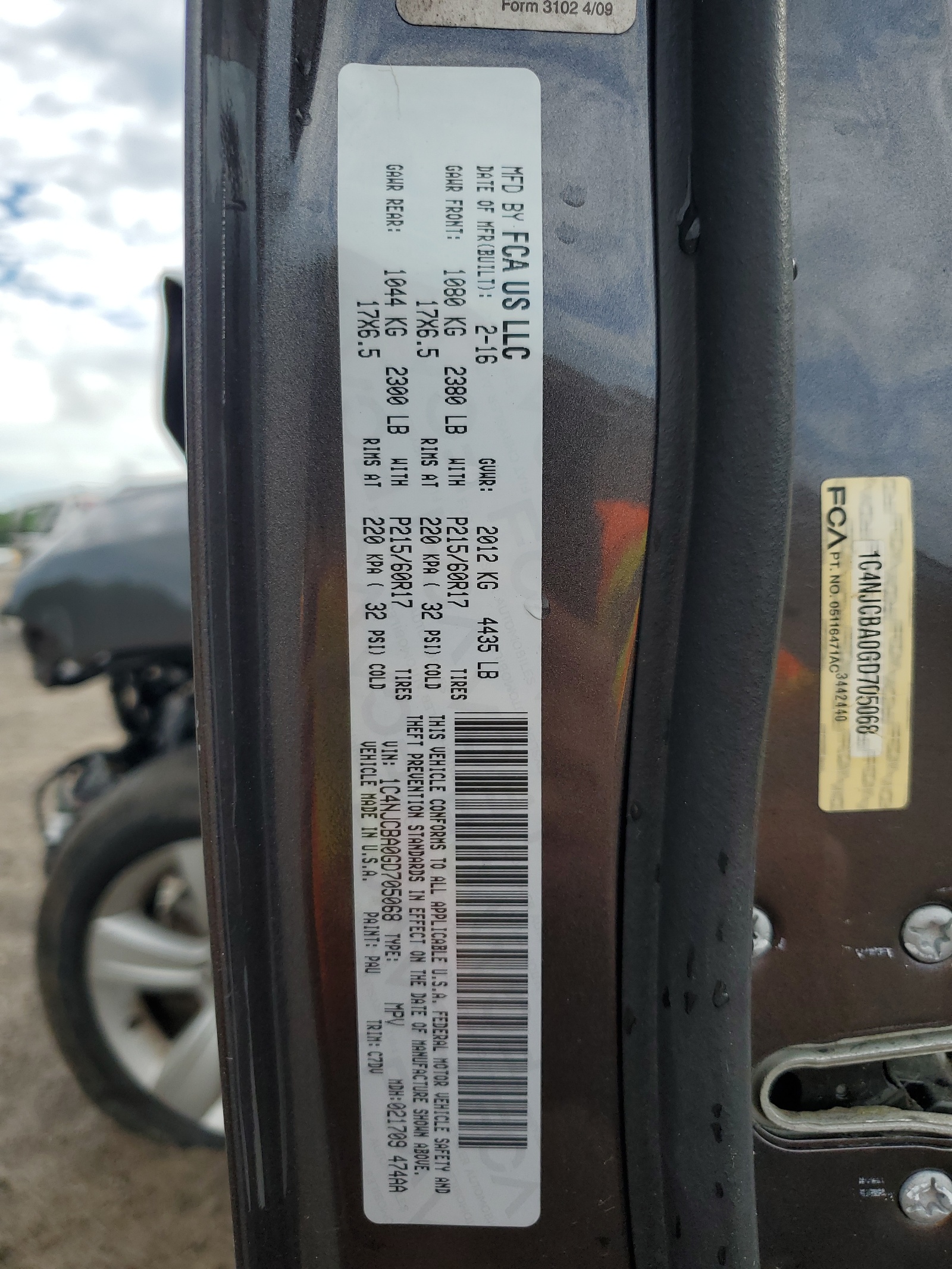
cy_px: 634
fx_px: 953
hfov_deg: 53.1
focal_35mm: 26
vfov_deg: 67.3
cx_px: 476
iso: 50
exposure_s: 1/1429
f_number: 1.5
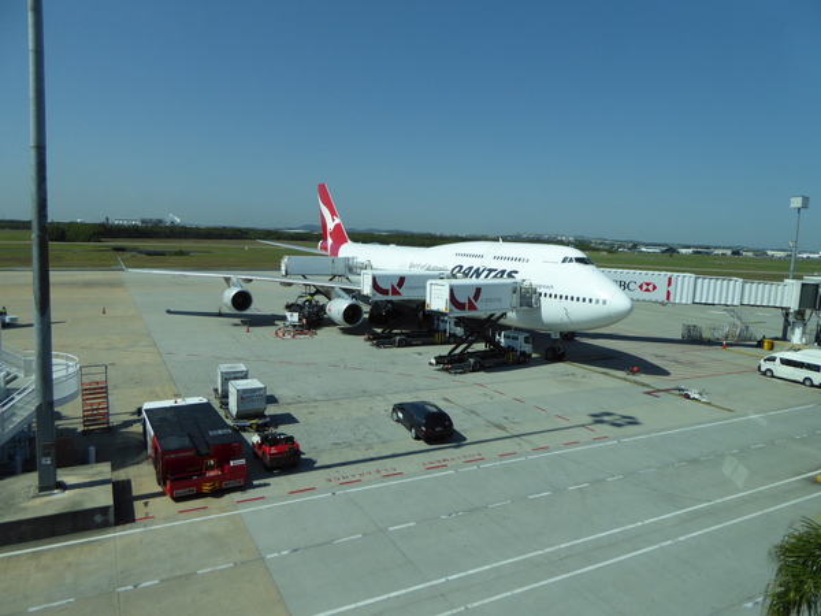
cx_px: 410
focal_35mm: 24
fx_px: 569
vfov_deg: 56.8
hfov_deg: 71.6
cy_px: 308
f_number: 3.3
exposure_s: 1/1600
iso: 100
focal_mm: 4.3
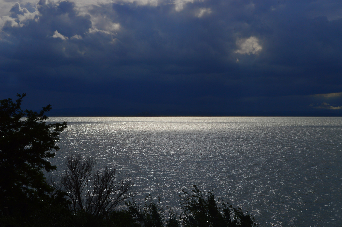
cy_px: 114
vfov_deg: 20.6
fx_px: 626
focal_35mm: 66
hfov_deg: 30.5
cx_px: 171
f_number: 22
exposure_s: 1/200
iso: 100
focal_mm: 44
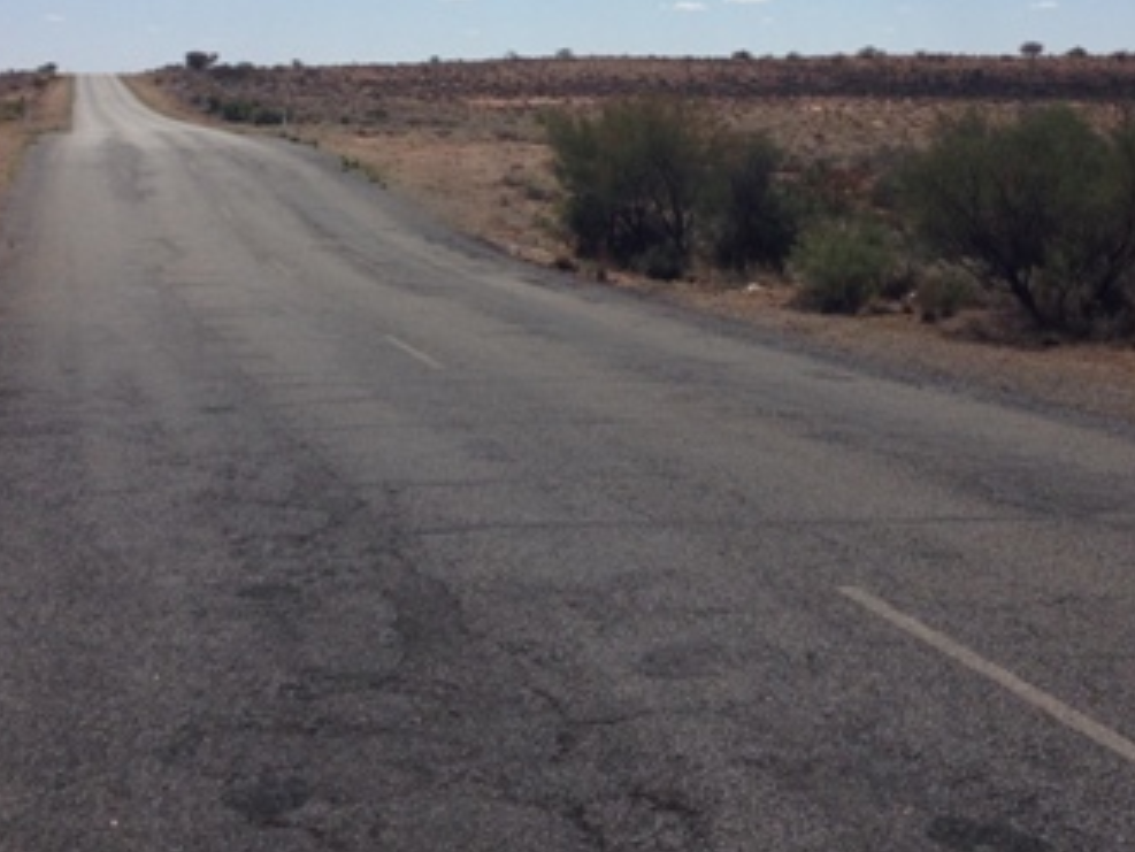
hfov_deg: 28.5
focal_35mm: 68
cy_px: 100
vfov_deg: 21.2
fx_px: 2230
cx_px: 673
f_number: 2.4
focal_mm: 4.28
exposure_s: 1/3247
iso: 50
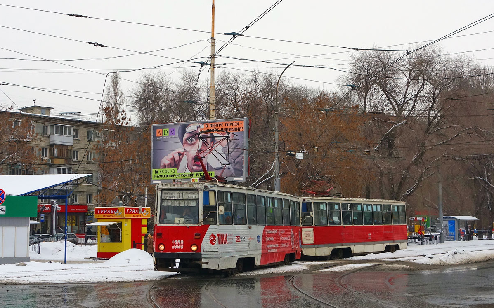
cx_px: 247
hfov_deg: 42.6
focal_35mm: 47
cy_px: 148
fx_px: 633
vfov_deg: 27.4
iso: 125
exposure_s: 1/500
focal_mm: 16.99
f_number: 4.5
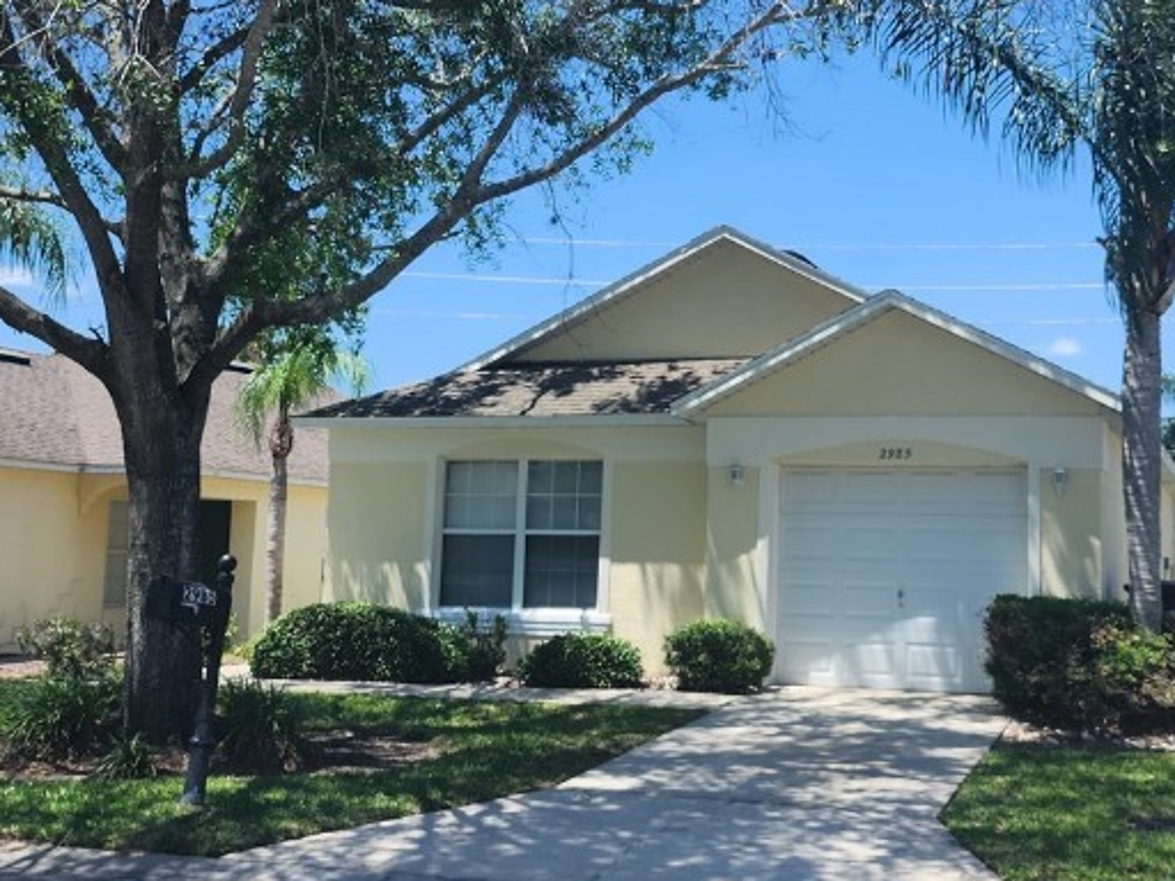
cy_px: 381
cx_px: 718
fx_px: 1561
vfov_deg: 31.5
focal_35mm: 46
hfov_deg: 41.0
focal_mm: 6.4
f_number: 1.8
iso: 12
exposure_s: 1/724
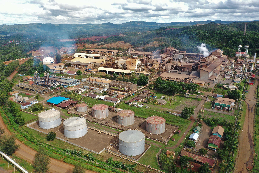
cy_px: 86
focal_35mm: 28
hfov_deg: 65.5
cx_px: 130
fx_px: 201
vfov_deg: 46.4
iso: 200
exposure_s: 1/400
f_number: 5.6
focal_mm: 10.26
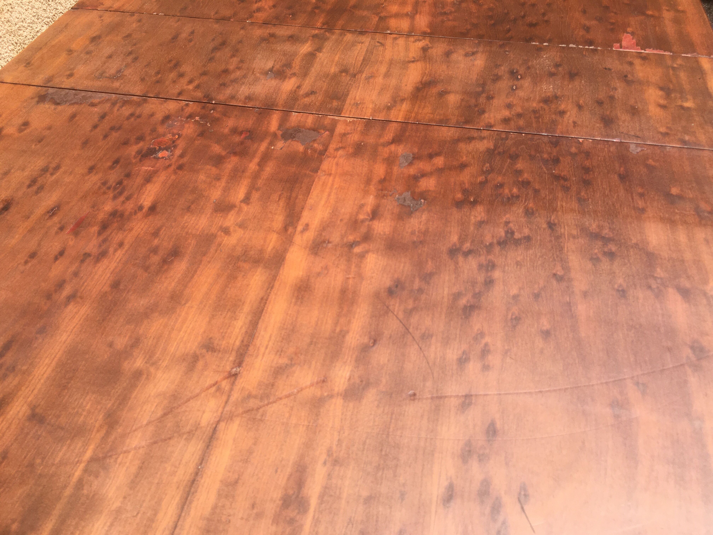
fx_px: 597
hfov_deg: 61.7
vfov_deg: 48.2
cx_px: 356
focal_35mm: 29
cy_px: 268
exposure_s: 1/596
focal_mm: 4.15
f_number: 2.2
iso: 25
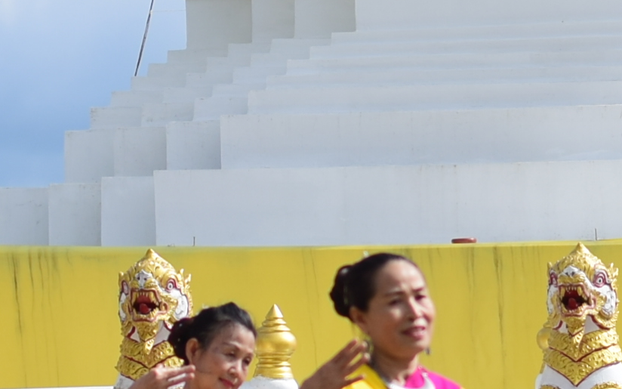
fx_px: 7069
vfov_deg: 3.1
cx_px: 619
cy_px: 66
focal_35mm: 417
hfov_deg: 5.0
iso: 100
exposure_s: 1/2000
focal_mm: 50
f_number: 3.2
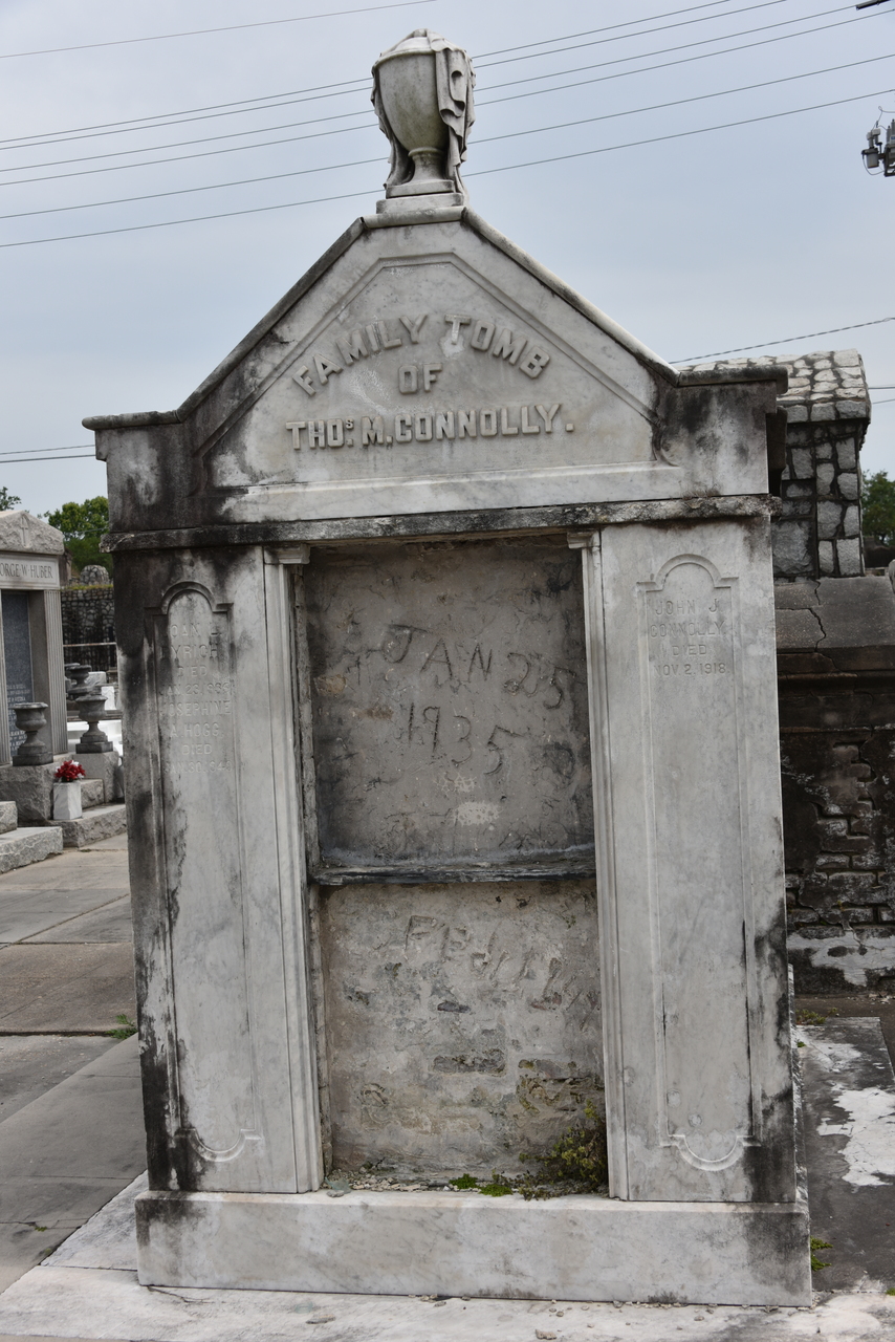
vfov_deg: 44.5
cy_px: 671
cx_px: 448
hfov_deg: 30.5
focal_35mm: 44
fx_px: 1640
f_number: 9
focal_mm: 44
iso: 100
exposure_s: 1/320
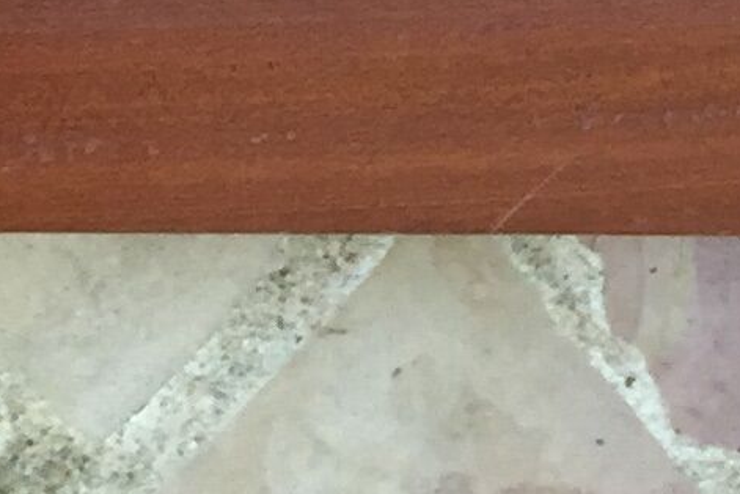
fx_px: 4296
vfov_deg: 5.4
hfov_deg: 9.7
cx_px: -193
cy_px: -1746
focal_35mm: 209
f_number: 2.2
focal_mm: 4.15
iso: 32
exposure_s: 1/60
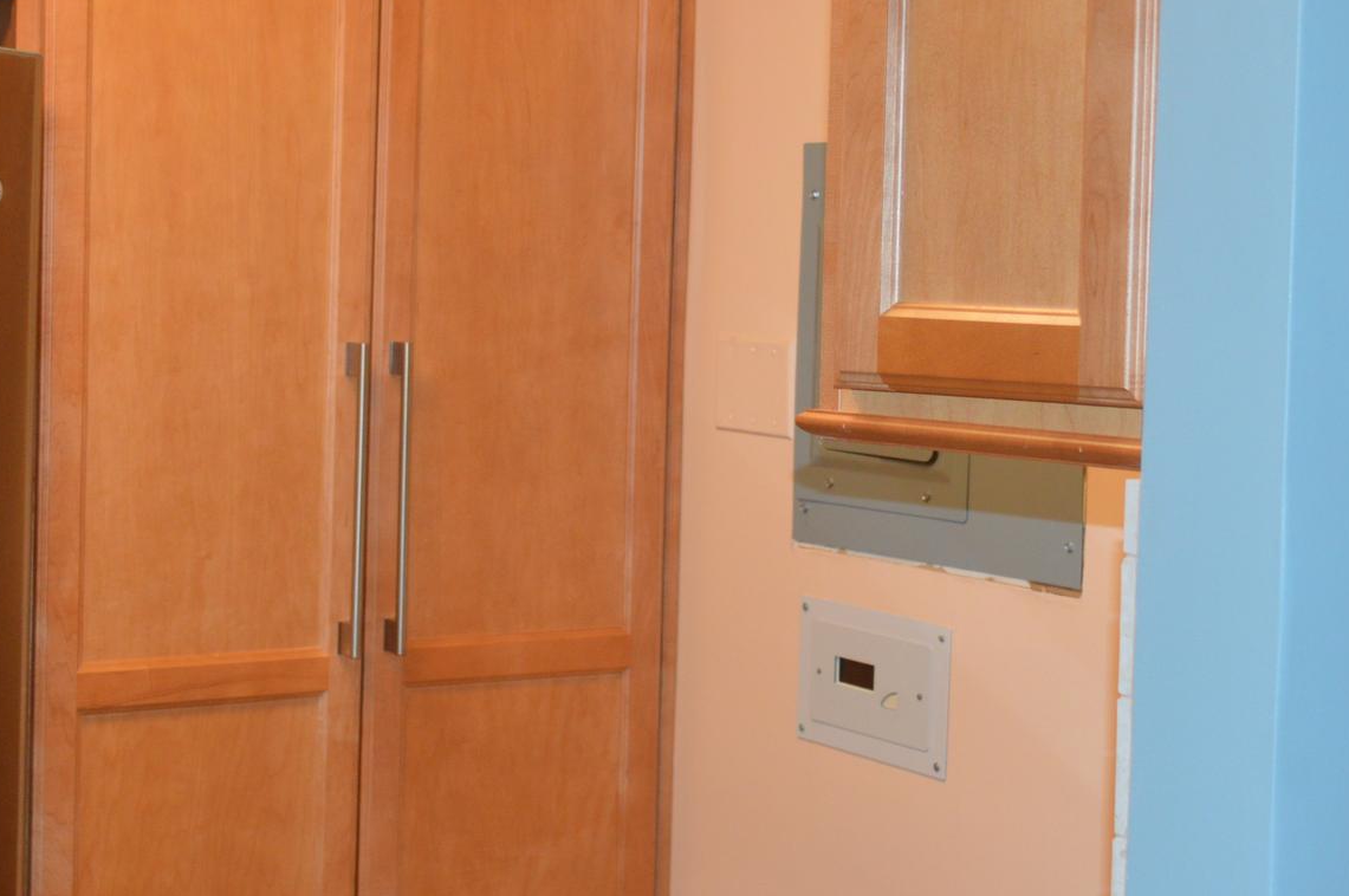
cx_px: 682
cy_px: 322
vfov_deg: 19.4
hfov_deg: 28.9
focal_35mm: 70
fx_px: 2620
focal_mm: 26
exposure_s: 1/60
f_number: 4.2
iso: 720
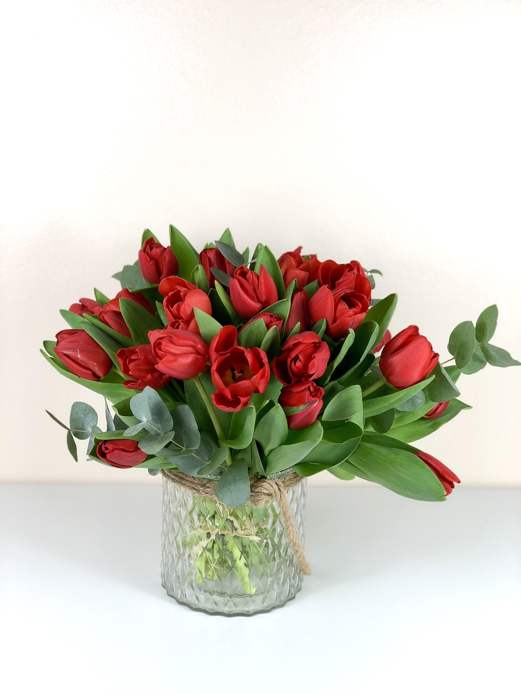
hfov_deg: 28.0
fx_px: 1044
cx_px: 260
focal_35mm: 52
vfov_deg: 36.8
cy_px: 347
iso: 25
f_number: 2.4
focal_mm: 6
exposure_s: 1/100
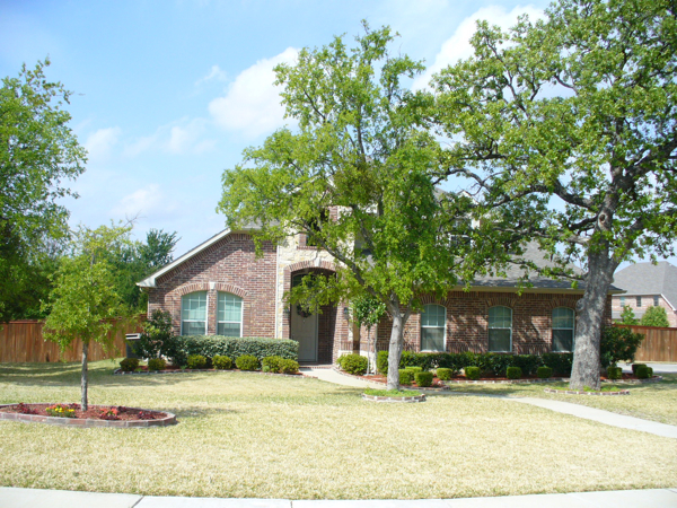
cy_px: 254
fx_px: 724
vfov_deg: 38.7
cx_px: 338
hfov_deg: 50.1
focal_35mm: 37
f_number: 5.6
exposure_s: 1/250
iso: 80
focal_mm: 6.1
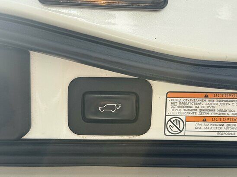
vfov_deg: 30.2
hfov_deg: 39.7
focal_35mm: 48
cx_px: 118
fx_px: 328
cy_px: 88
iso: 64
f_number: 1.78
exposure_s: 1/636
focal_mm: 6.76
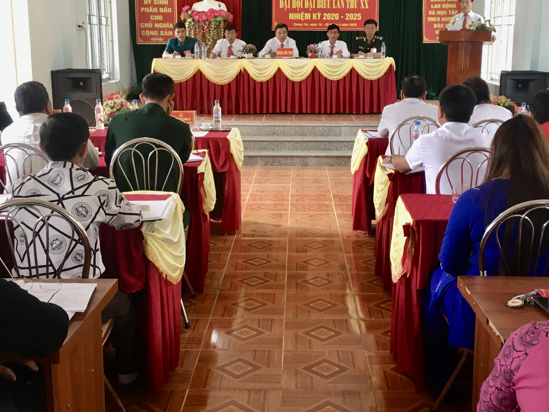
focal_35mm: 45
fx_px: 714
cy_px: 178
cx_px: 299
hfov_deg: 42.0
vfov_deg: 32.1
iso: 64
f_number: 2.2
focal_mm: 4.15
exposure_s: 1/33
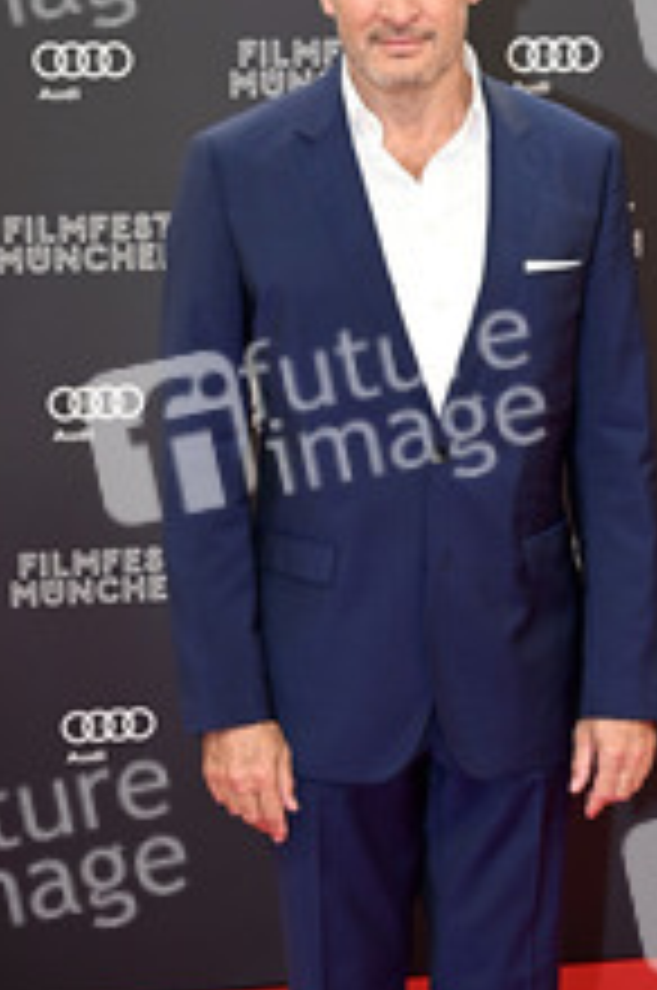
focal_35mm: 89
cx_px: 446
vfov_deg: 22.8
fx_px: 2444
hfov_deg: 15.3
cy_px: 644
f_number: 6.3
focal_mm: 49
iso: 800
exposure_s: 1/125
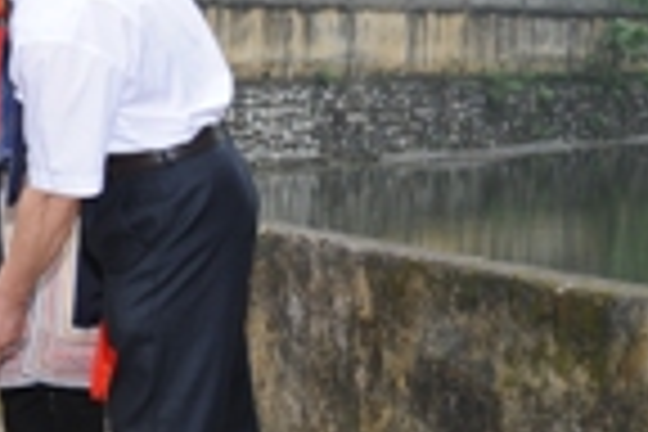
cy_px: 45
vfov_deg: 9.4
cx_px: -592
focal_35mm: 146
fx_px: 2628
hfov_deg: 12.6
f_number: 6.3
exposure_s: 1/160
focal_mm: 35
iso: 250
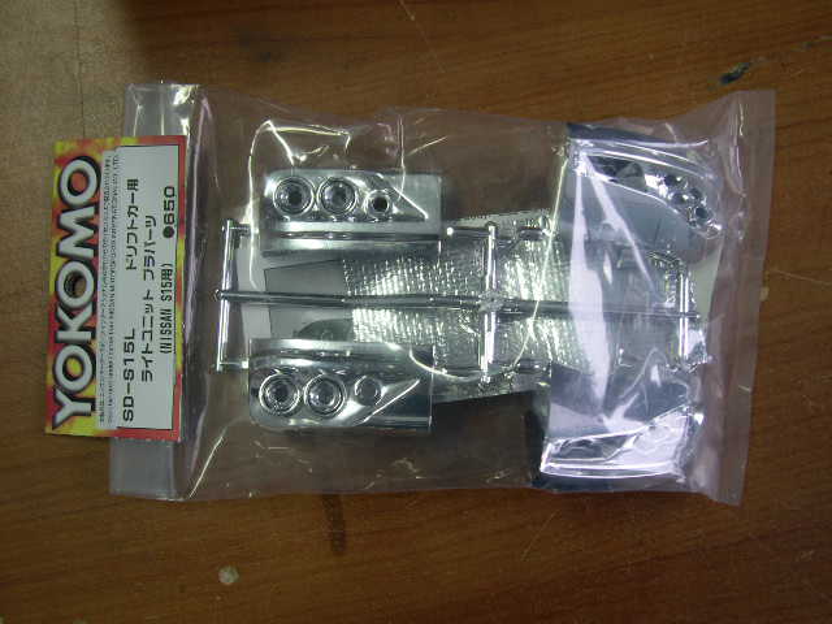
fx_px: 913
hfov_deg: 49.0
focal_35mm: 38
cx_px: 416
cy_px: 312
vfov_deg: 37.7
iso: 100
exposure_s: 1/14.4
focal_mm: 8
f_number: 2.8
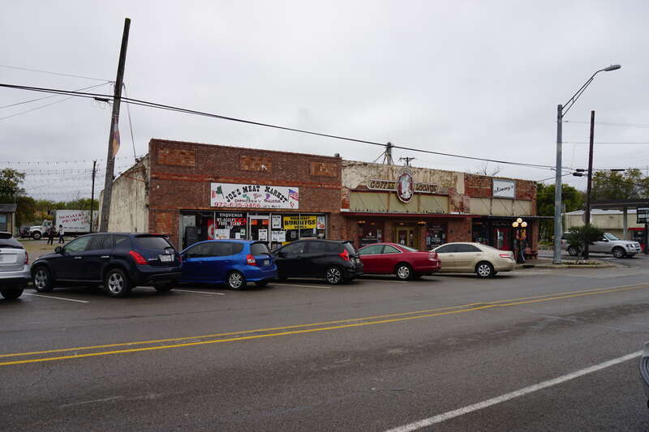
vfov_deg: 53.1
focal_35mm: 24
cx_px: 324
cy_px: 216
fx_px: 433
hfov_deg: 73.8
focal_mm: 16
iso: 100
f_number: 8
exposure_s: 1/100
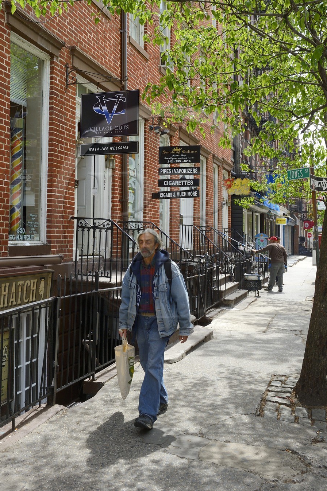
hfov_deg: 35.0
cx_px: 163
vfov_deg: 50.6
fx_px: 519
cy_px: 218
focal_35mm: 38
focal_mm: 32
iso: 400
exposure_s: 1/400
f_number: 7.1
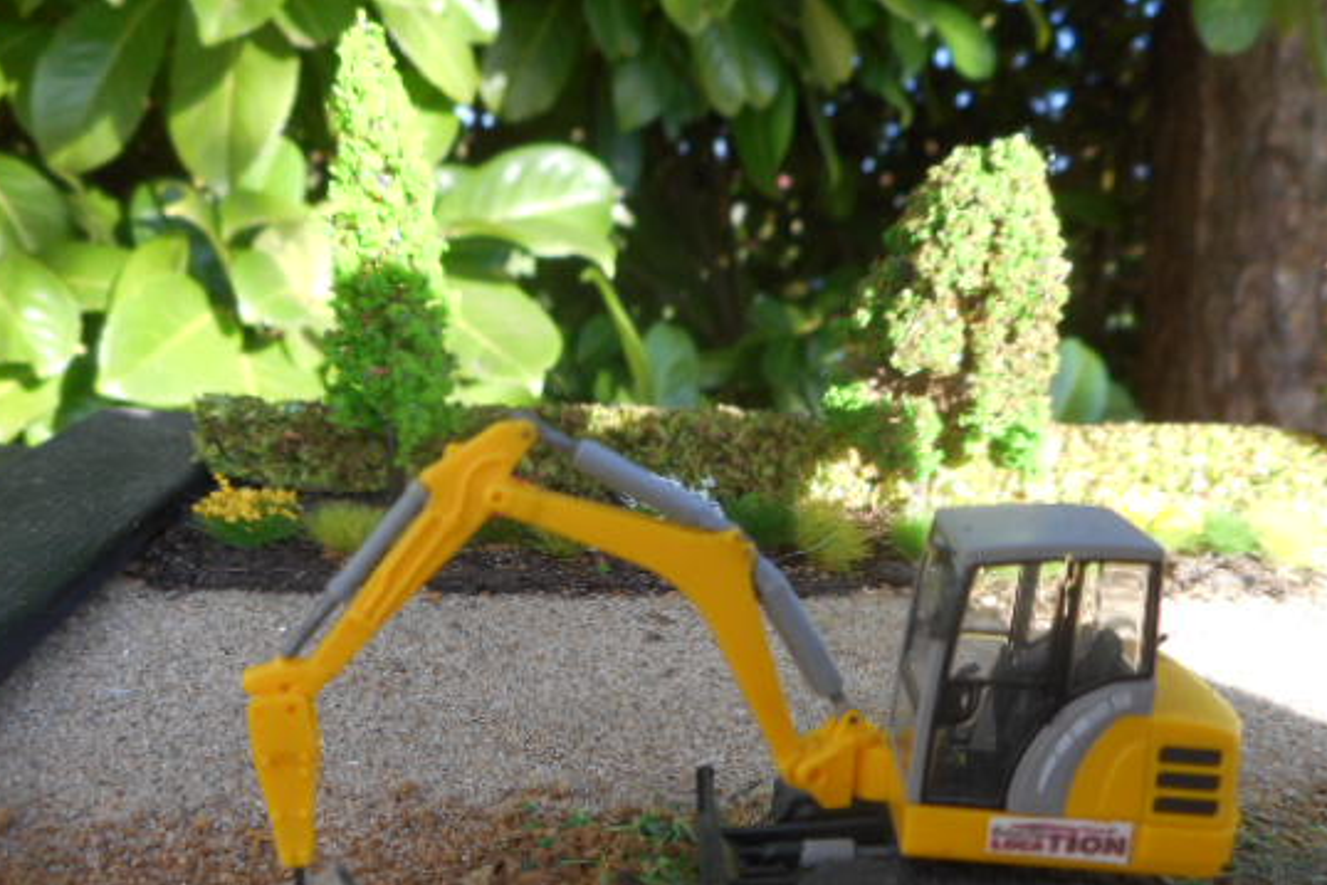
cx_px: 680
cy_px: 571
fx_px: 1143
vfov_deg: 41.9
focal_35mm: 31
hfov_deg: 60.3
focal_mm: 4.5
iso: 80
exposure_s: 1/60
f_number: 3.7
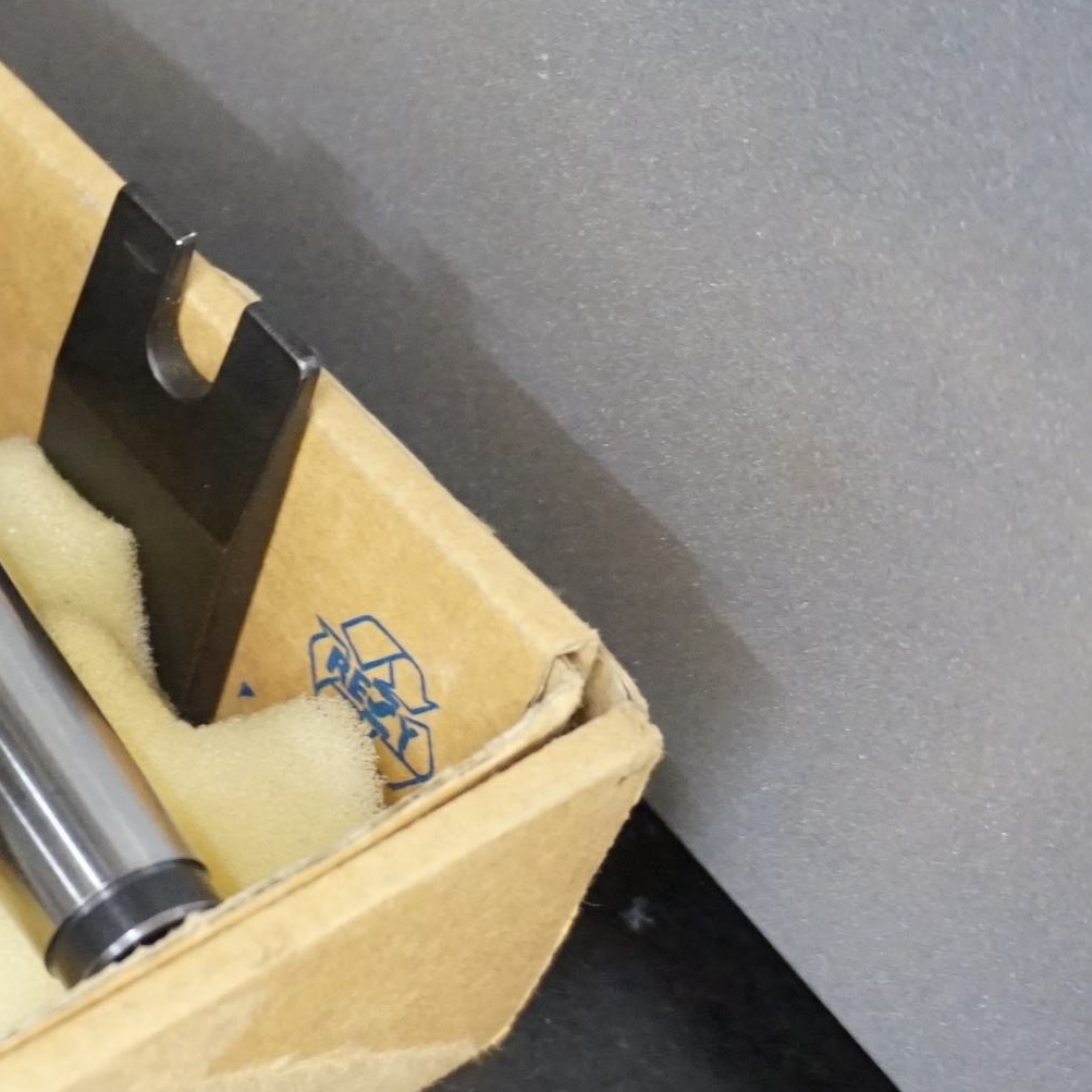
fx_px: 3404
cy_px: 543
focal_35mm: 95
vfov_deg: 18.2
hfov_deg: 16.6
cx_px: -551
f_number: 4
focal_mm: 23
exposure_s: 1/30
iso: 3200
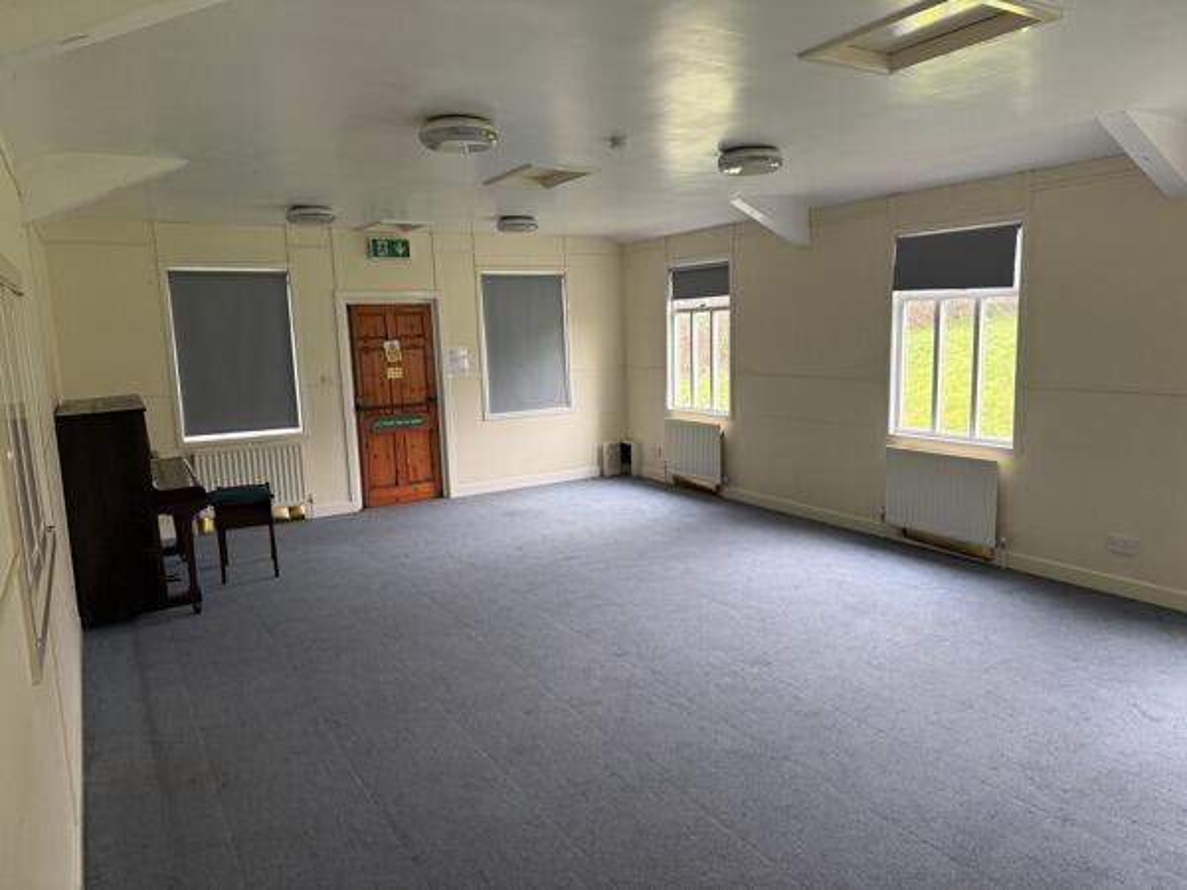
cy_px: 445
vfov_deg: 56.8
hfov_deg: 71.6
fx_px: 823
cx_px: 594
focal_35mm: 24
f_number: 1.78
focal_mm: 6.76
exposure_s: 1/65
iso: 200
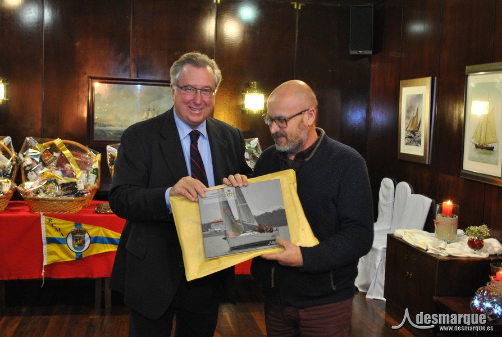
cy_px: 168
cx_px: 251
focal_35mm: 45
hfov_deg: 43.5
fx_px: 629
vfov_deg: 30.0
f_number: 4.5
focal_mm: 30
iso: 400
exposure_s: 1/5
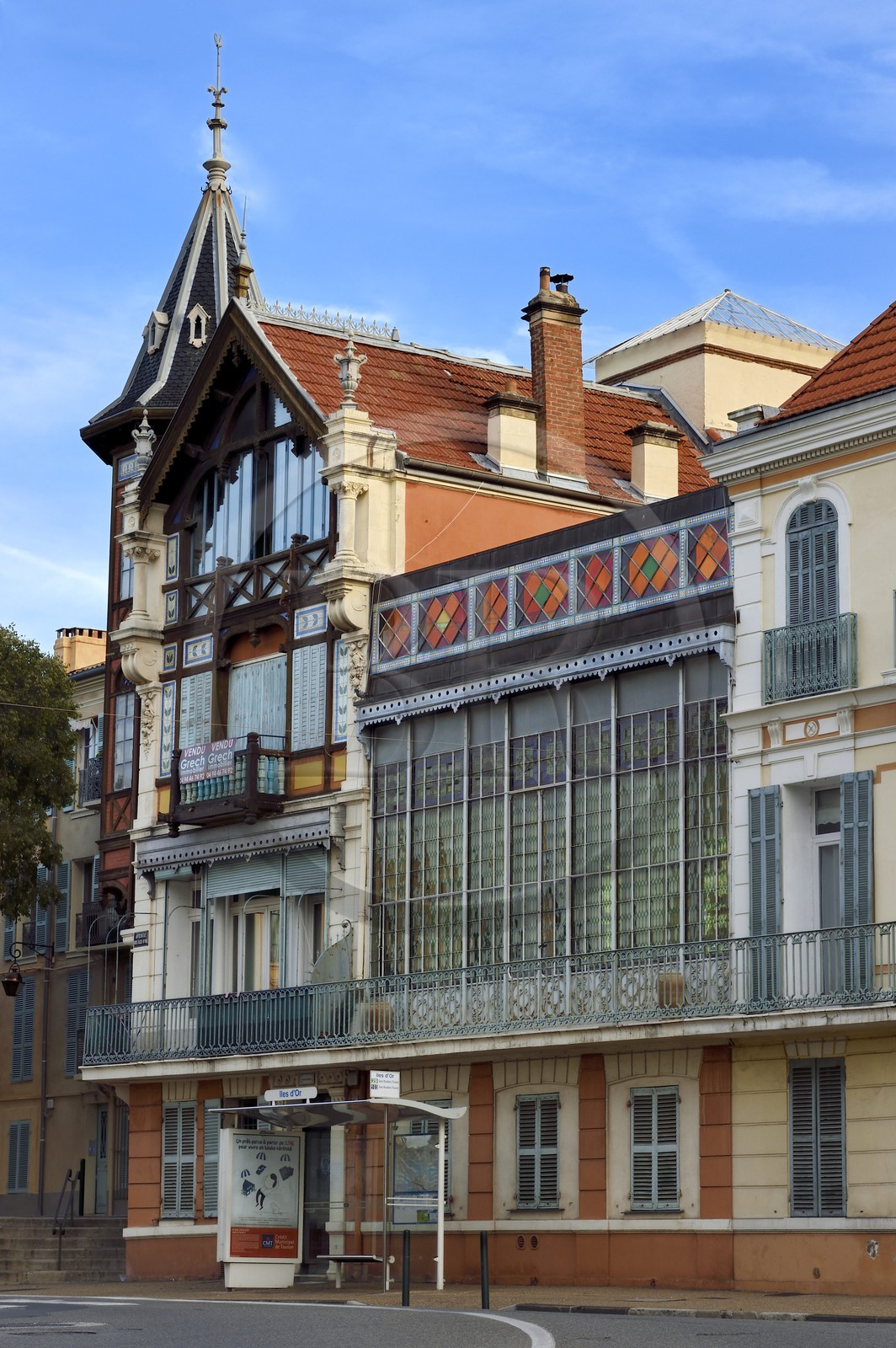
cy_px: 674
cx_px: 448
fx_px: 3066
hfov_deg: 16.6
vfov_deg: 24.8
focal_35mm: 82
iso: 200
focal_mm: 82
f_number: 13
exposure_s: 1/200
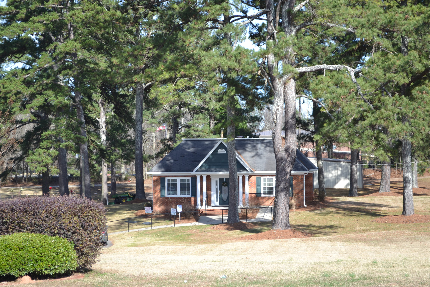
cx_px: 215
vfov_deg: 16.6
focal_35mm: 82
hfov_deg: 24.6
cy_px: 144
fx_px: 985
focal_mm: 55
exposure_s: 1/160
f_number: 6.3
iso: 100
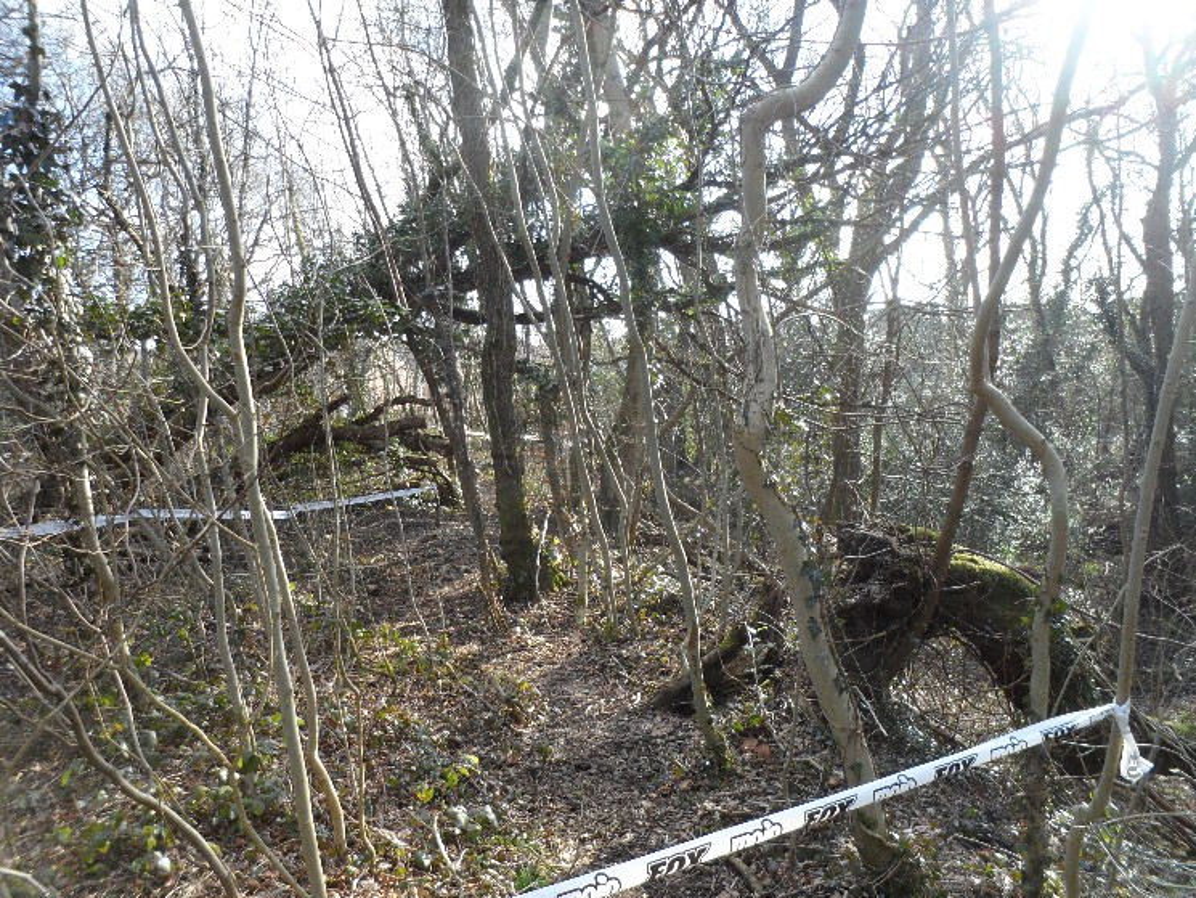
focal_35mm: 26
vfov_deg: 53.1
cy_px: 449
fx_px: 898
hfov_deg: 67.3
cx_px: 598
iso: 80
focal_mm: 4.9
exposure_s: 1/125
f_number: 3.3
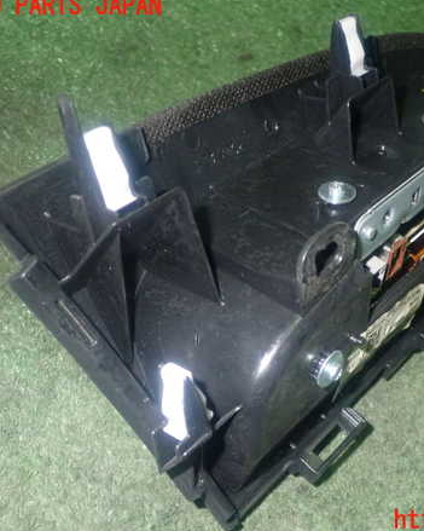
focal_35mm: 48
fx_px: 753
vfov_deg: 38.8
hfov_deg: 31.0
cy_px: 264
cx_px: 304
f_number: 7.1
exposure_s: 1/40
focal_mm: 6.37
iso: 800
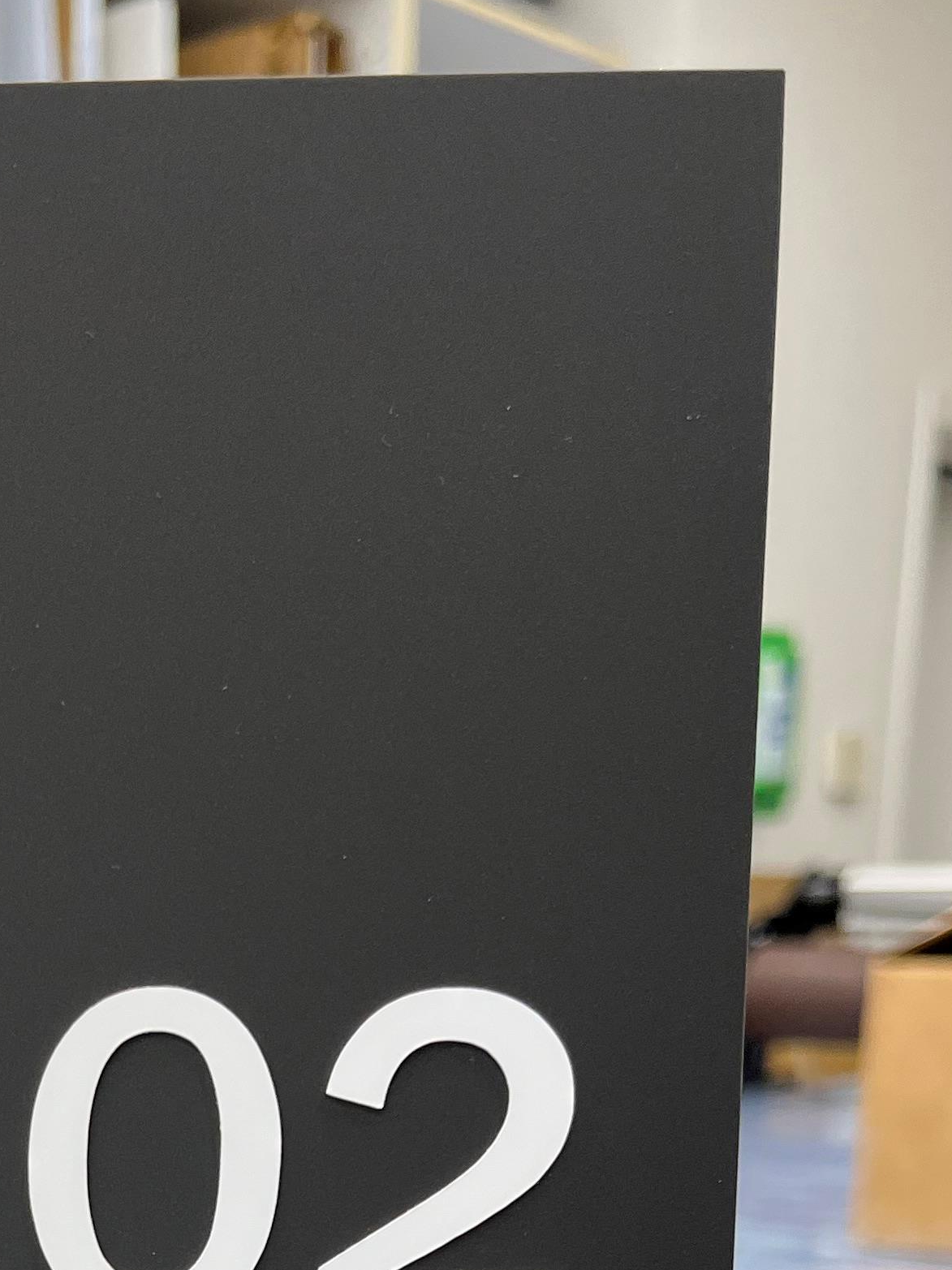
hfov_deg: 21.1
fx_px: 2458
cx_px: -18
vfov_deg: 26.2
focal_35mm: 67
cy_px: 1477
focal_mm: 5.1
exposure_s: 1/99
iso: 80
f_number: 1.6
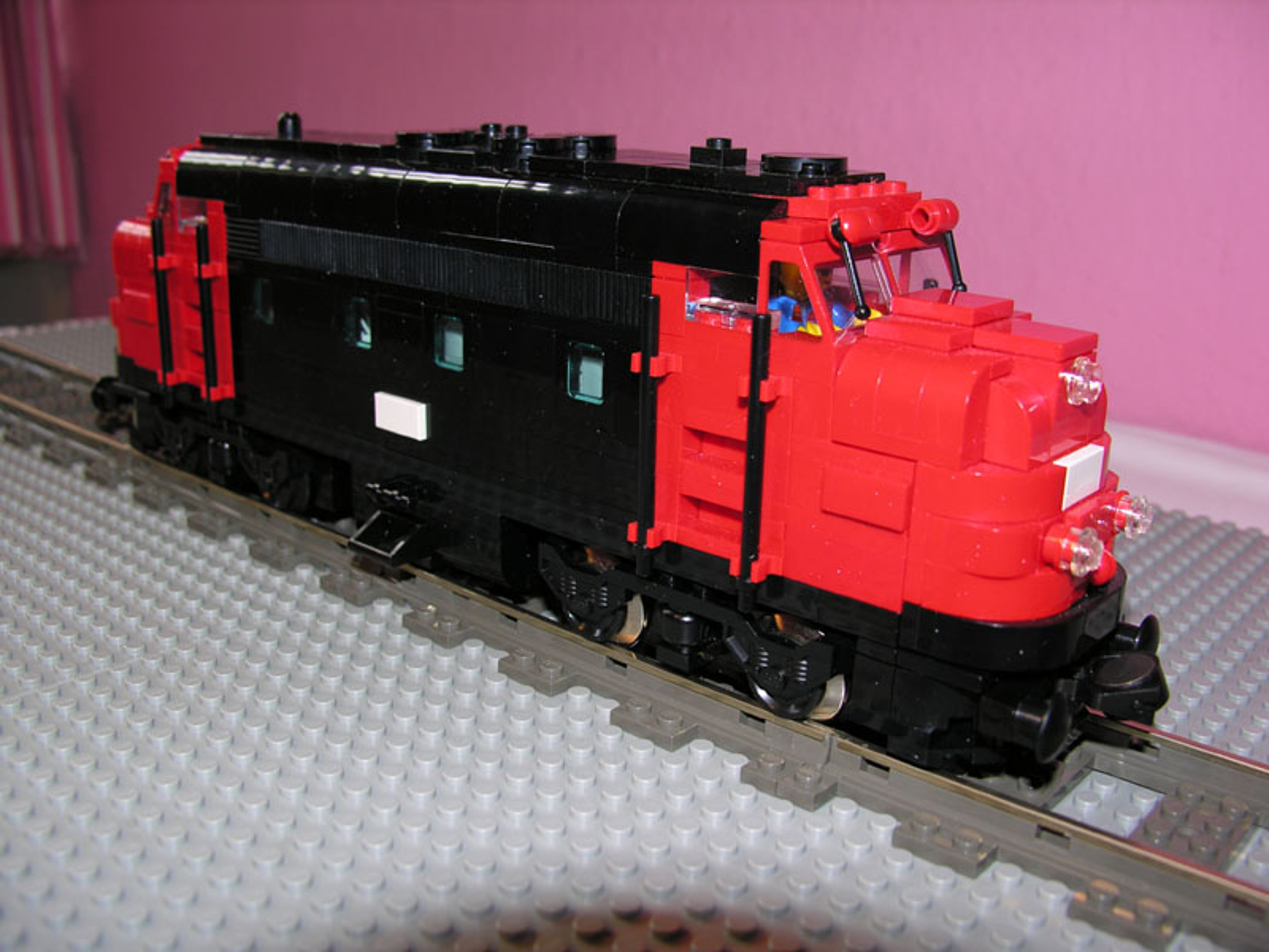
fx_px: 1283
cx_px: 634
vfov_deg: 40.7
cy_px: 476
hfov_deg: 52.6
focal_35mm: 35
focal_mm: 8.9
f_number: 2.8
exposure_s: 1/60.1
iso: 50
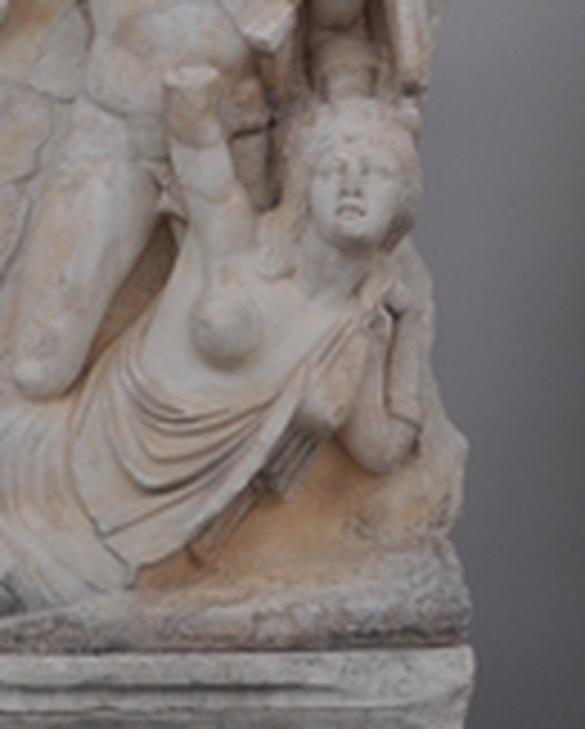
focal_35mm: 84
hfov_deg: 17.9
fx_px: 1815
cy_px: 344
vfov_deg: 22.7
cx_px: 27
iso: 400
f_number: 4.5
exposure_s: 1/80
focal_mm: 24
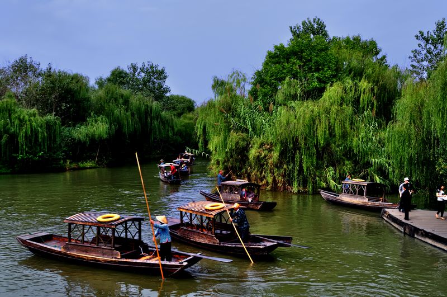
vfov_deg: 30.8
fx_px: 539
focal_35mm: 44
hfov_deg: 45.0
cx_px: 224
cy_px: 148
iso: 200
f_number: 11
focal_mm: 29
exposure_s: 1/40
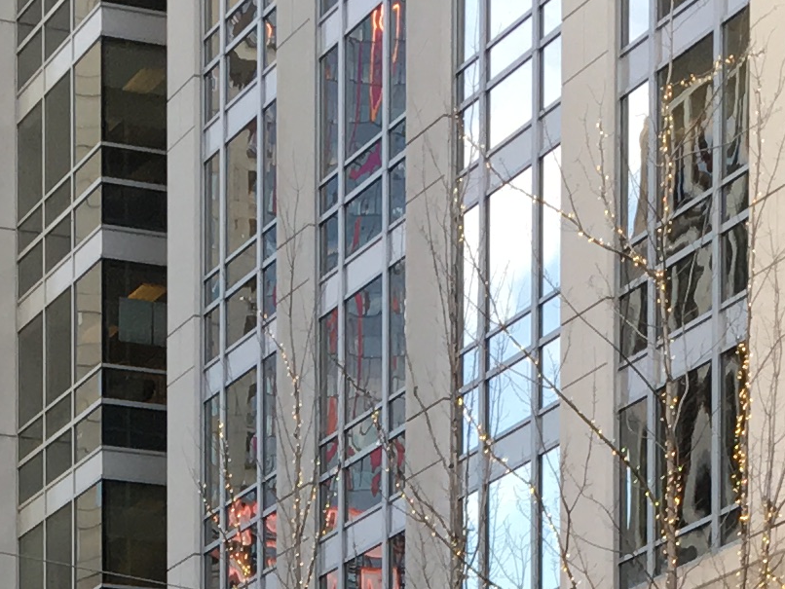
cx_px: 168
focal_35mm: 145
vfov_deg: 9.2
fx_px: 3289
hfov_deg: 13.5
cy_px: 1385
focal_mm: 4.15
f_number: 2.2
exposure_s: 1/120
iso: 40
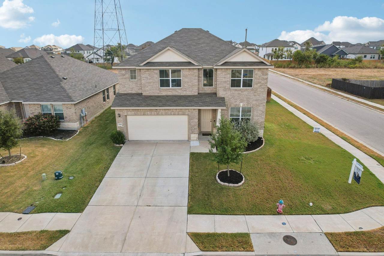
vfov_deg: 57.2
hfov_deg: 78.6
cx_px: 192
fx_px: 235
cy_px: 128
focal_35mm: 22
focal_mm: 8.4
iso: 100
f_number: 2.8
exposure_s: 1/1600
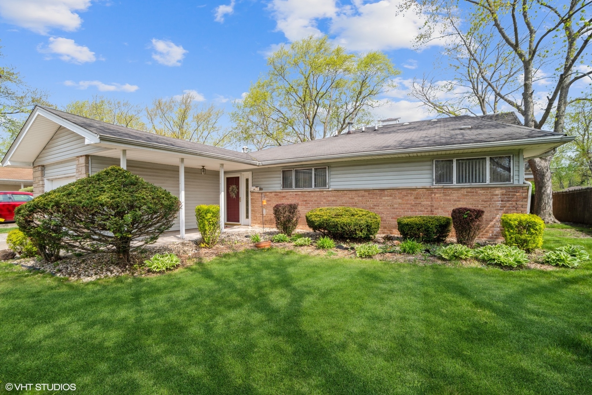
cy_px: 198
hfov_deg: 100.4
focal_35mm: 15
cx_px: 296
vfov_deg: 77.3
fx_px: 247
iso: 100
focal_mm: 15
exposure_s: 1/20
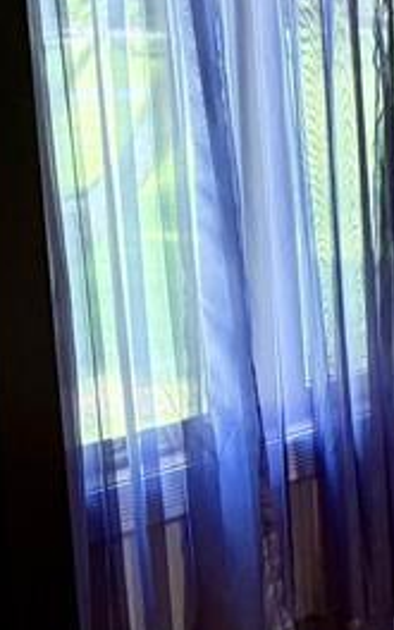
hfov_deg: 9.6
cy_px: 126
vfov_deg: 19.3
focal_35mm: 107
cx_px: 1158
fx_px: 1838
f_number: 1.6
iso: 200
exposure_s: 1/60
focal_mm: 5.96
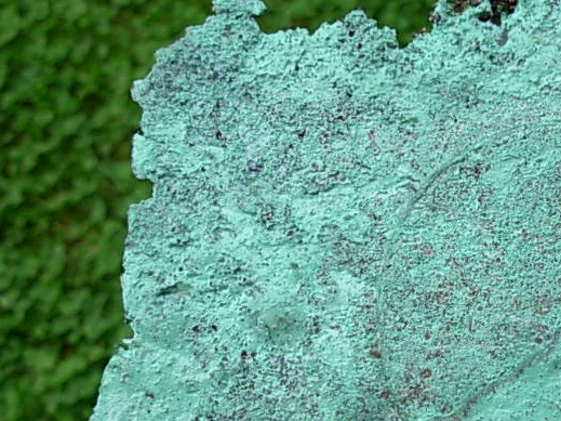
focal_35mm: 75
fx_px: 1215
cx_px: 508
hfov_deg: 25.2
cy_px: 311
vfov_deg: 19.5
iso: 50
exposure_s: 1/144
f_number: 2.9
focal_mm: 6.3
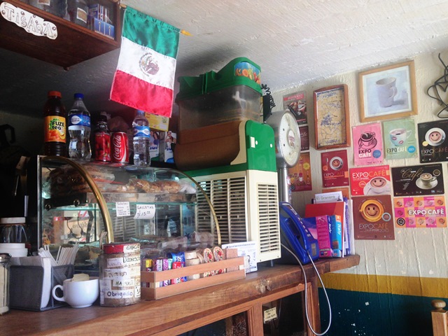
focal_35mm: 33
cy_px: 168
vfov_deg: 42.9
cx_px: 224
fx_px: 427
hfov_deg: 55.4
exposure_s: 1/60
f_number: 2.4
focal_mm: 4.12
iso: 50
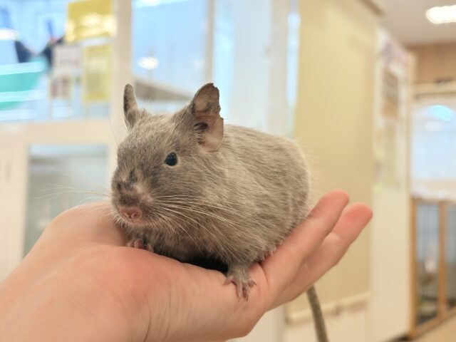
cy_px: 171
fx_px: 685
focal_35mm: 52
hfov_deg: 36.8
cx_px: 228
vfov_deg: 28.0
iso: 32
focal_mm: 5.96
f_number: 1.6
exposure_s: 1/50
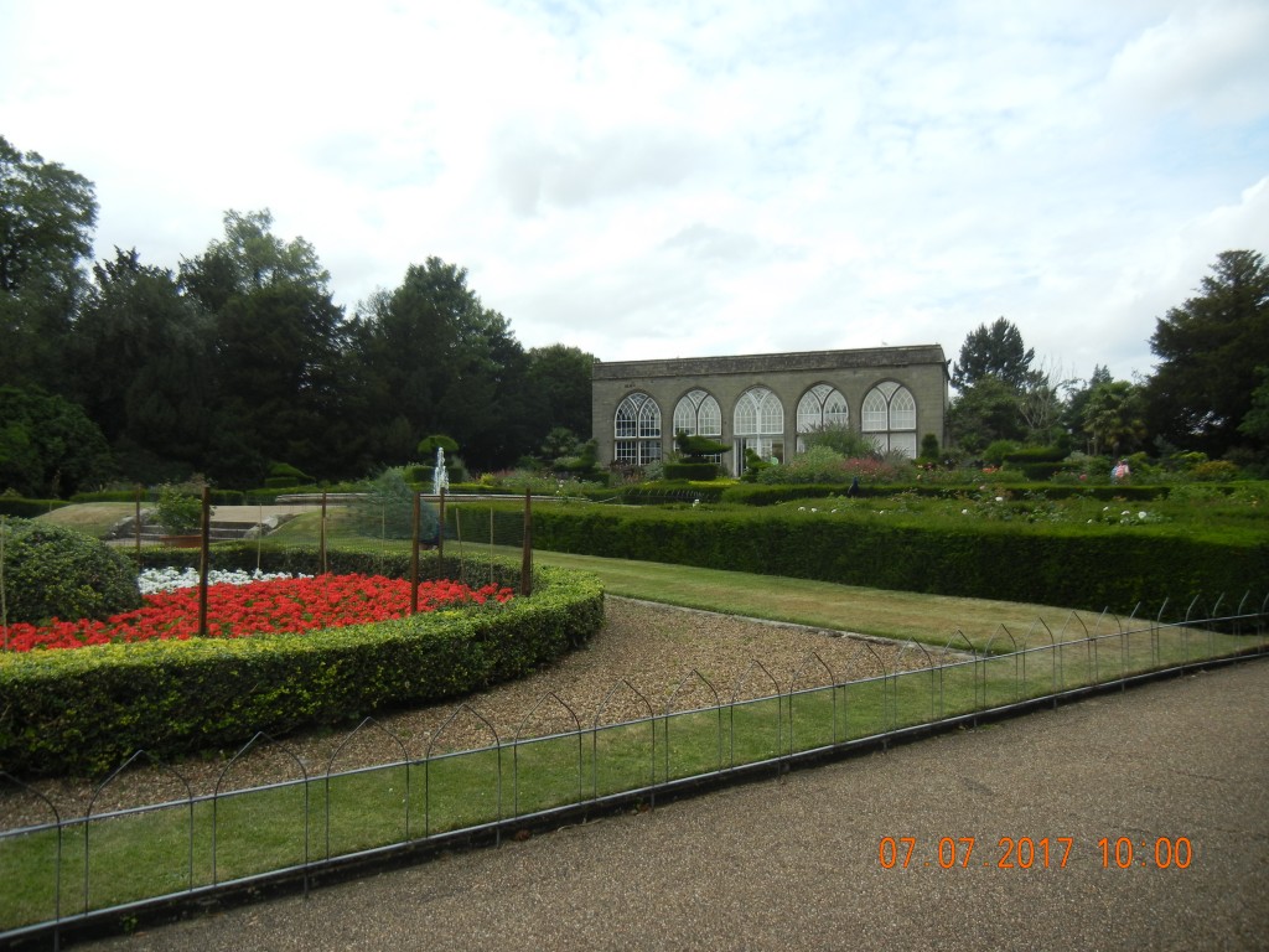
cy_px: 476
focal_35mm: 30
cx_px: 634
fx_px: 1100
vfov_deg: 46.8
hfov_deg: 60.0
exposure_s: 1/942
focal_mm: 5.4
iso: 160
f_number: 3.5
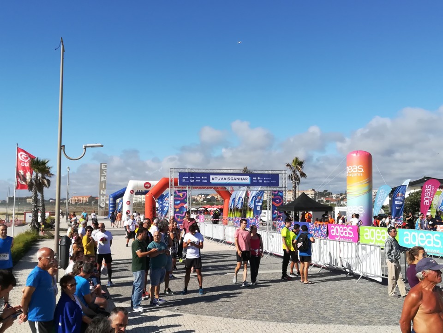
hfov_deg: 51.4
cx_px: 222
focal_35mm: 36
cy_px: 166
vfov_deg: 39.7
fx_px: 461
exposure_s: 1/1302
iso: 50
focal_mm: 3.83
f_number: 2.2
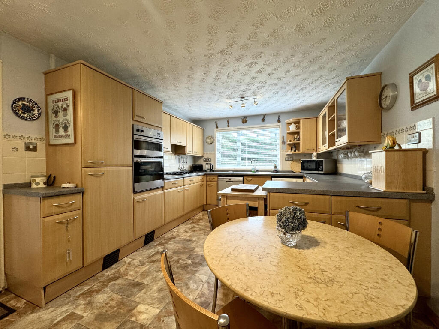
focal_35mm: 14
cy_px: 164
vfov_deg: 85.7
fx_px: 178
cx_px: 220
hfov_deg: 102.1
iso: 160
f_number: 2.2
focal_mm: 2.22
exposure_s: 1/50
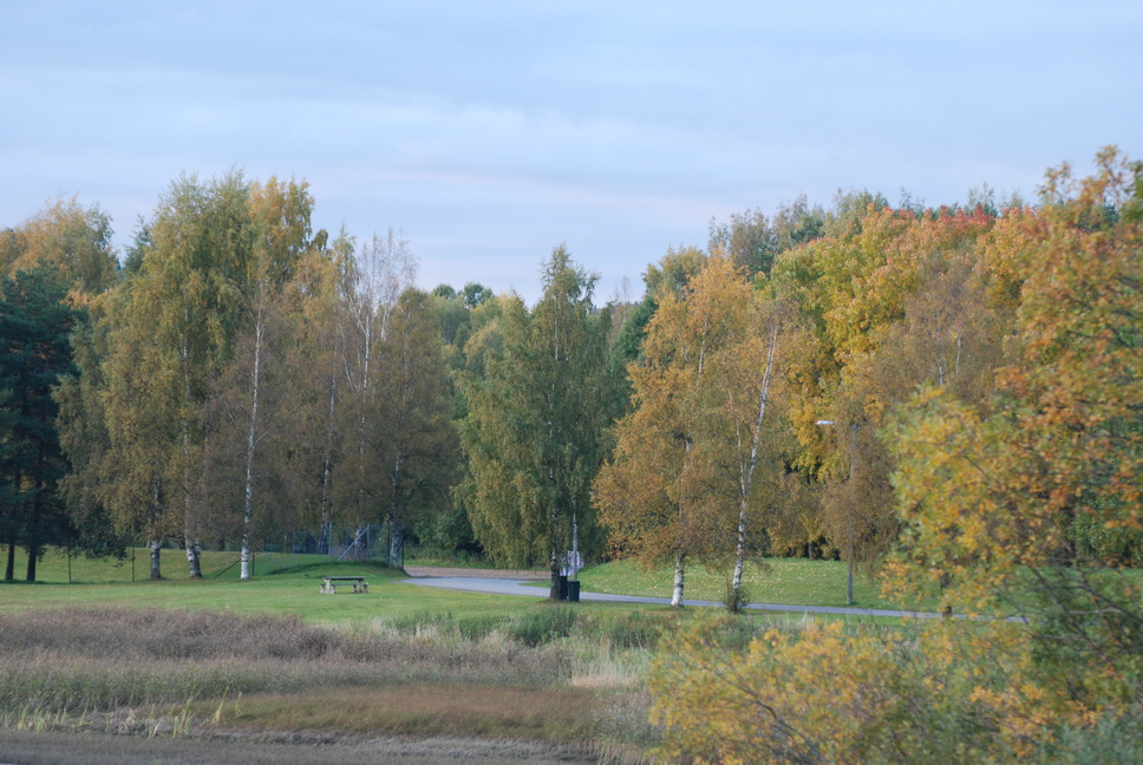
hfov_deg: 9.8
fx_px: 6675
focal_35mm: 210
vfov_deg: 6.6
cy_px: 382
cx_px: 572
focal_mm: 140
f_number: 5
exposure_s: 1/30
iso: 400
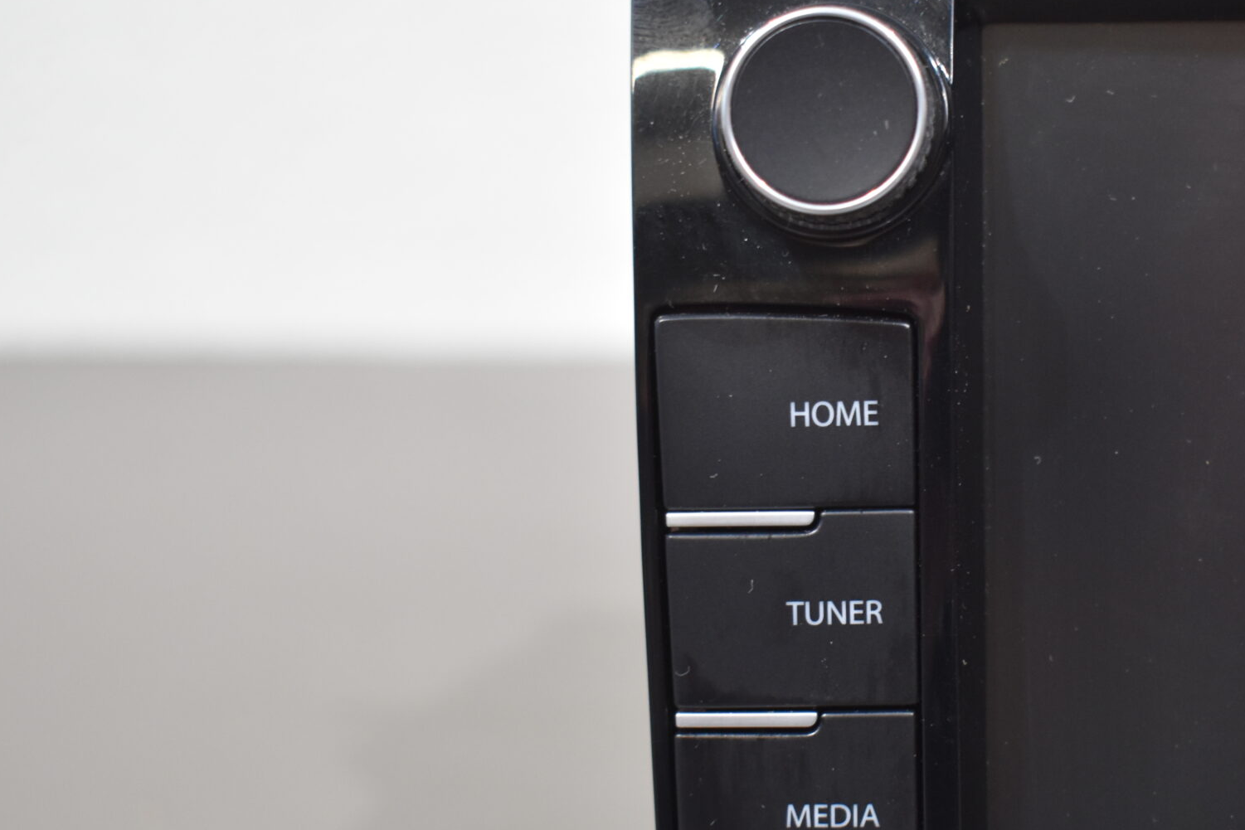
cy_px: 504
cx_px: 879
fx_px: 3009
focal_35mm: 87
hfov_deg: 23.2
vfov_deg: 15.7
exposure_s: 1/60
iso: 800
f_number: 4.5
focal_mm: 34
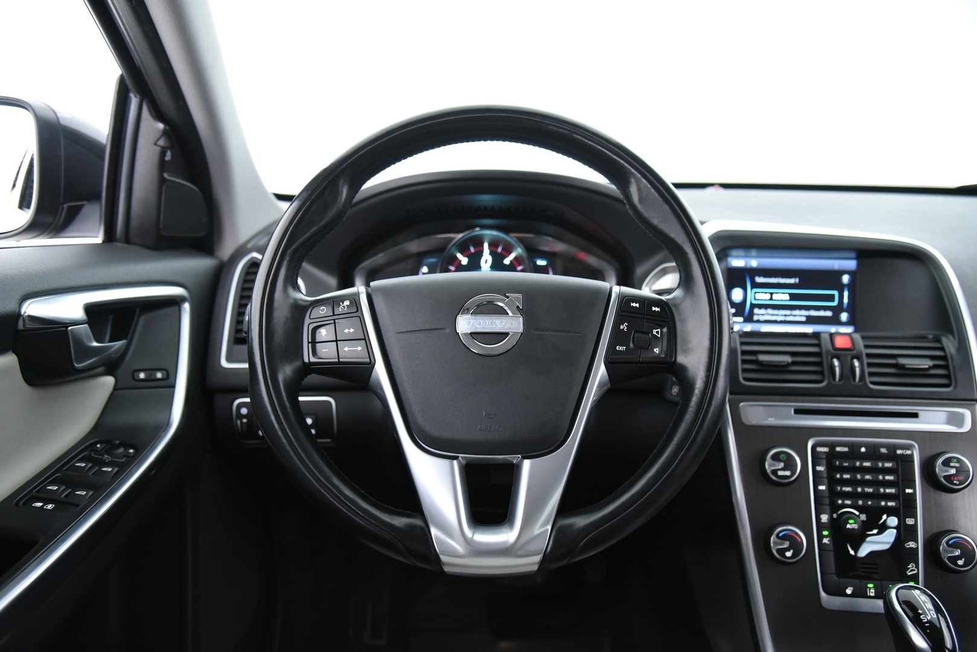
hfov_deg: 73.7
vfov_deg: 53.2
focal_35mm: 24
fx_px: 652
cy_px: 326
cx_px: 488
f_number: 4
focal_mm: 24
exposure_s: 1/20
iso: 4000
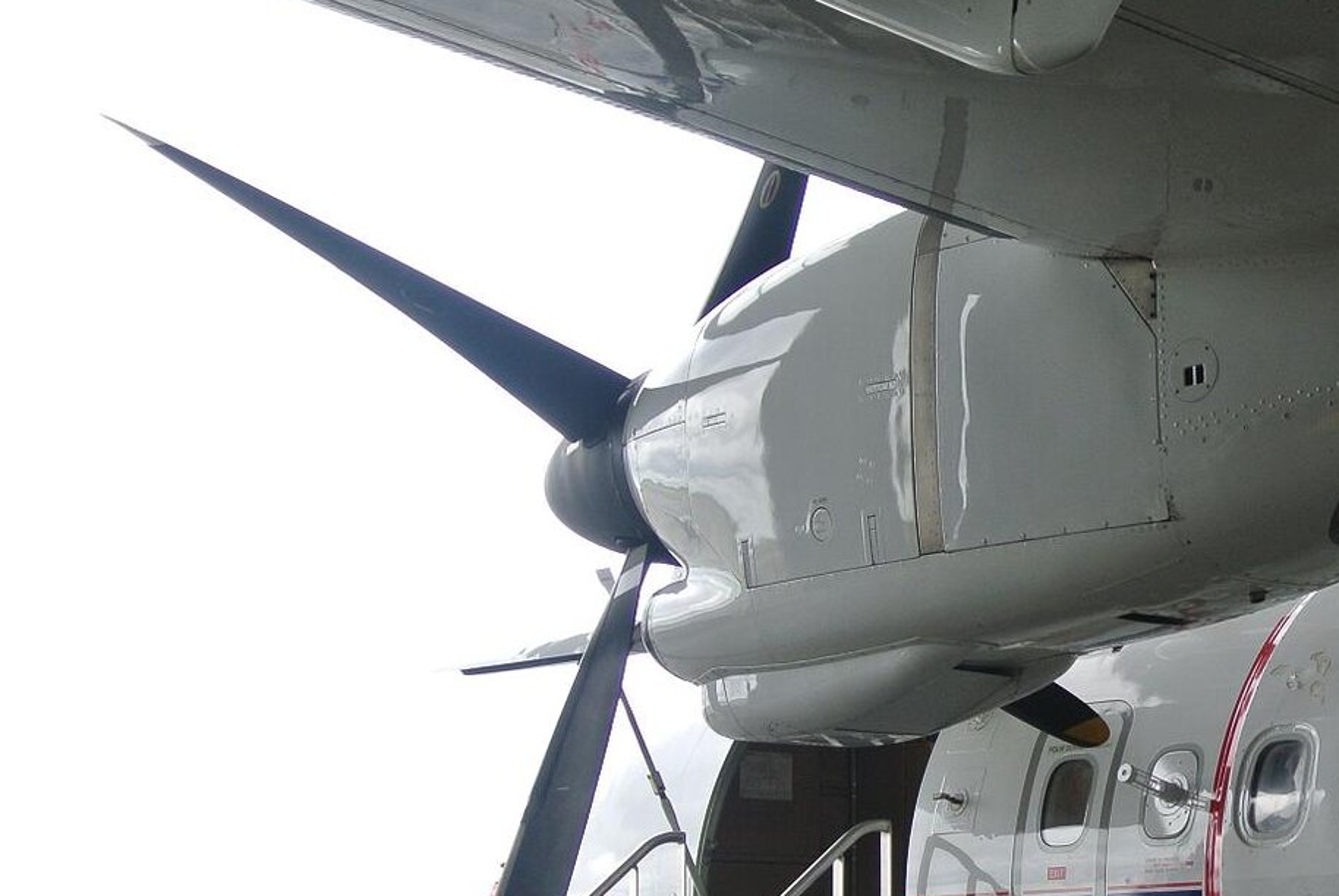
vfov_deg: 16.1
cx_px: 1251
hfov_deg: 23.4
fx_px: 3128
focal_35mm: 84
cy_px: 791
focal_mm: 15.1
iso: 100
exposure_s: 1/125
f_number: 4.2
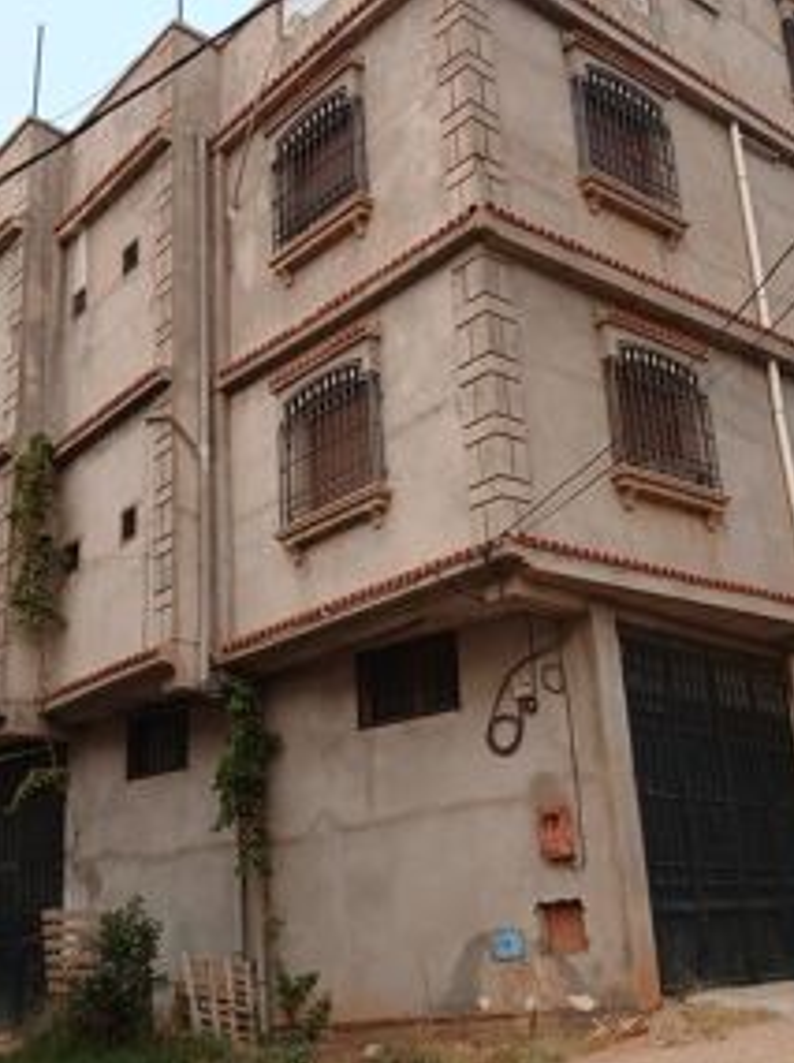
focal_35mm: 39
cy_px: 554
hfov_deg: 36.6
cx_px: 470
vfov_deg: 47.9
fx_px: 1195
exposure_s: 1/100
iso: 40
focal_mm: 3.98
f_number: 1.8
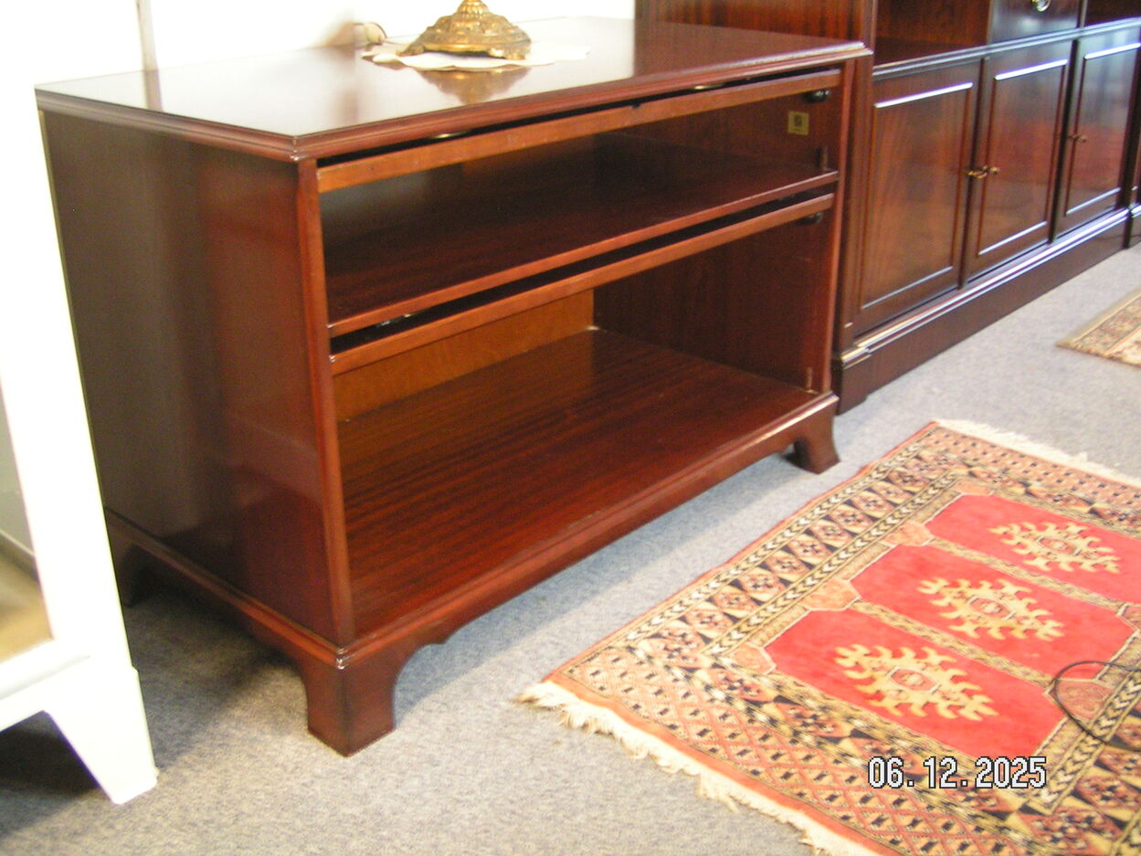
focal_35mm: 28
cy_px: 428
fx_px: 923
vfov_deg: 49.8
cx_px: 570
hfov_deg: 63.4
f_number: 2.8
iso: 200
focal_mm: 4.4
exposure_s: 1/5
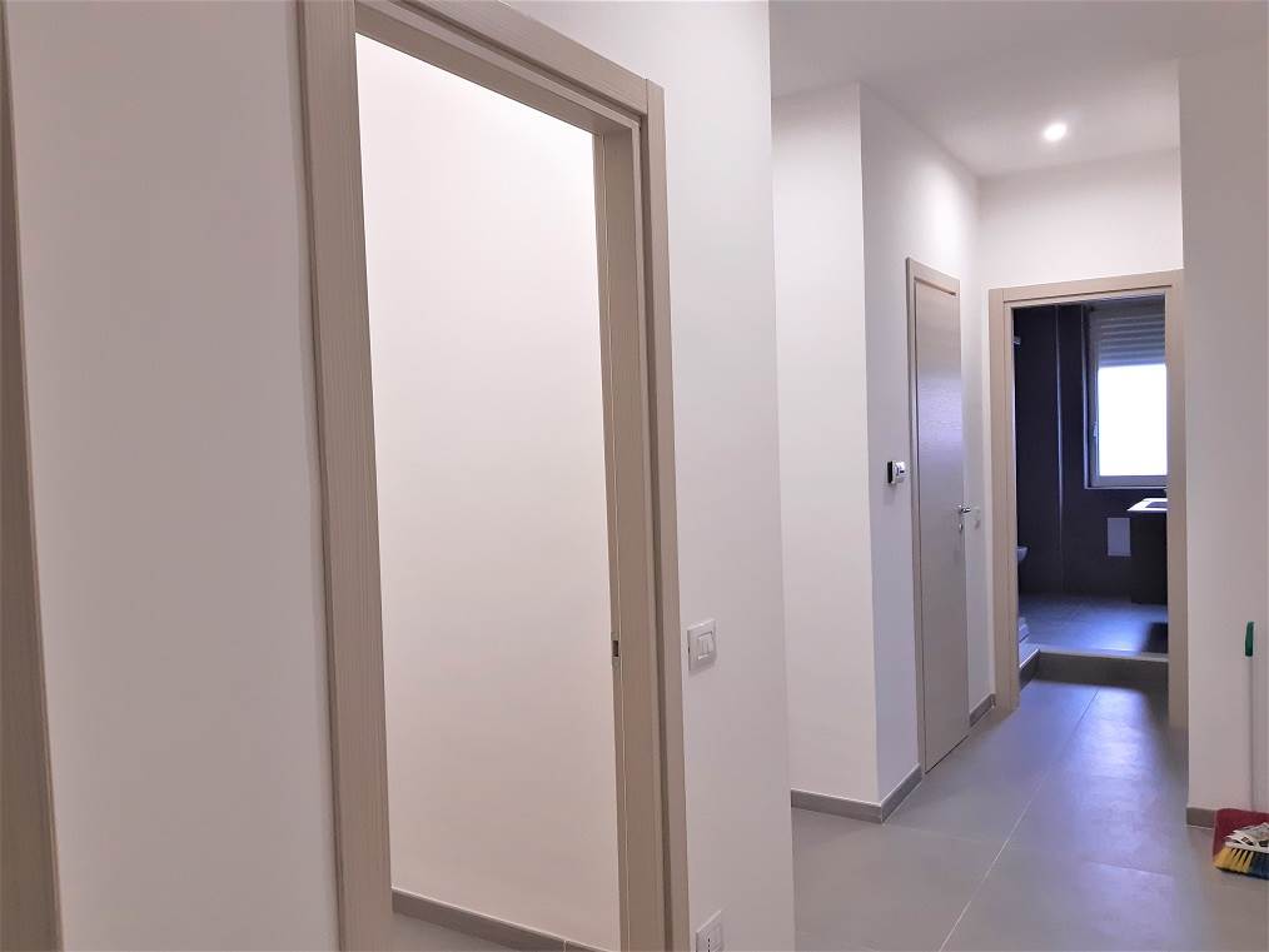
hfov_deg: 67.3
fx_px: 953
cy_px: 476
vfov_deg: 53.1
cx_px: 634
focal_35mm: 26
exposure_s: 1/50
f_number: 1.7
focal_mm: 3.92
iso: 125
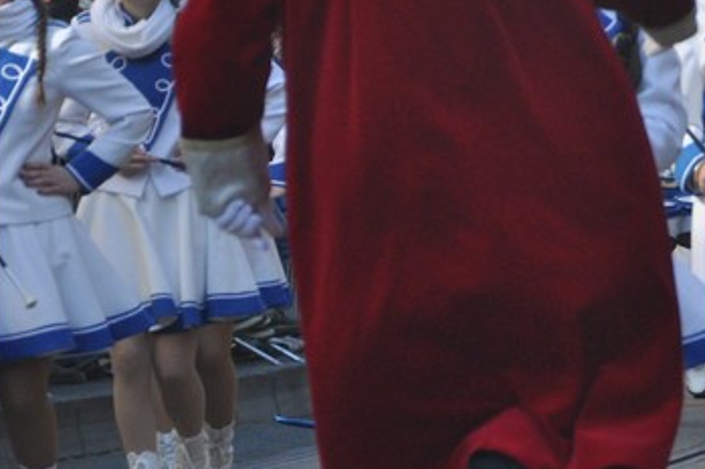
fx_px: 7601
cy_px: 159
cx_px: 1069
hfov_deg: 5.3
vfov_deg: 3.5
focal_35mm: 389
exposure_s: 1/1000
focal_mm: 85
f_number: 5.6
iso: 720
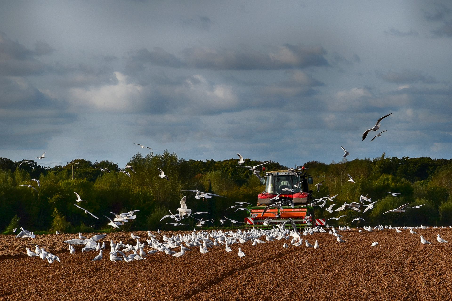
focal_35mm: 129
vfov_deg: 10.6
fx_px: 1619
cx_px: 226
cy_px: 150
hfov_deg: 15.9
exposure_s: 1/400
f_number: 11
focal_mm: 86
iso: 400
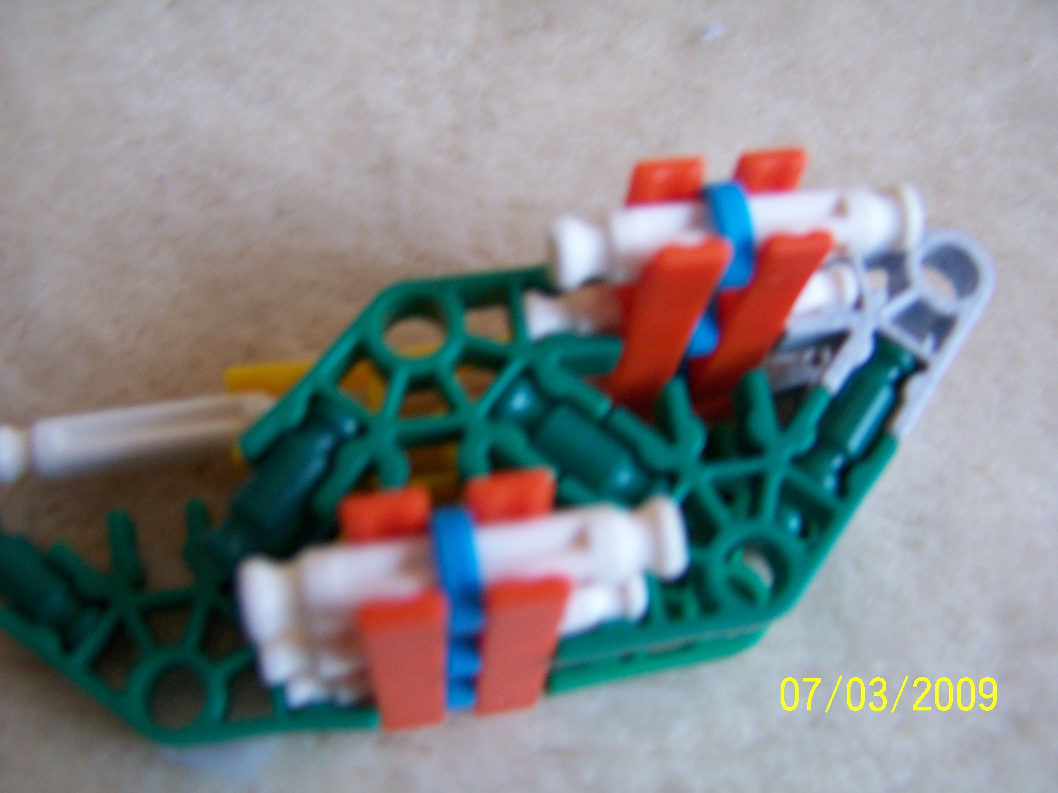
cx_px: 529
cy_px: 396
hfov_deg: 49.0
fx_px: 1161
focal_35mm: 38
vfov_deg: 37.7
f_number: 2.8
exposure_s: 1/20
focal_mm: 6.3
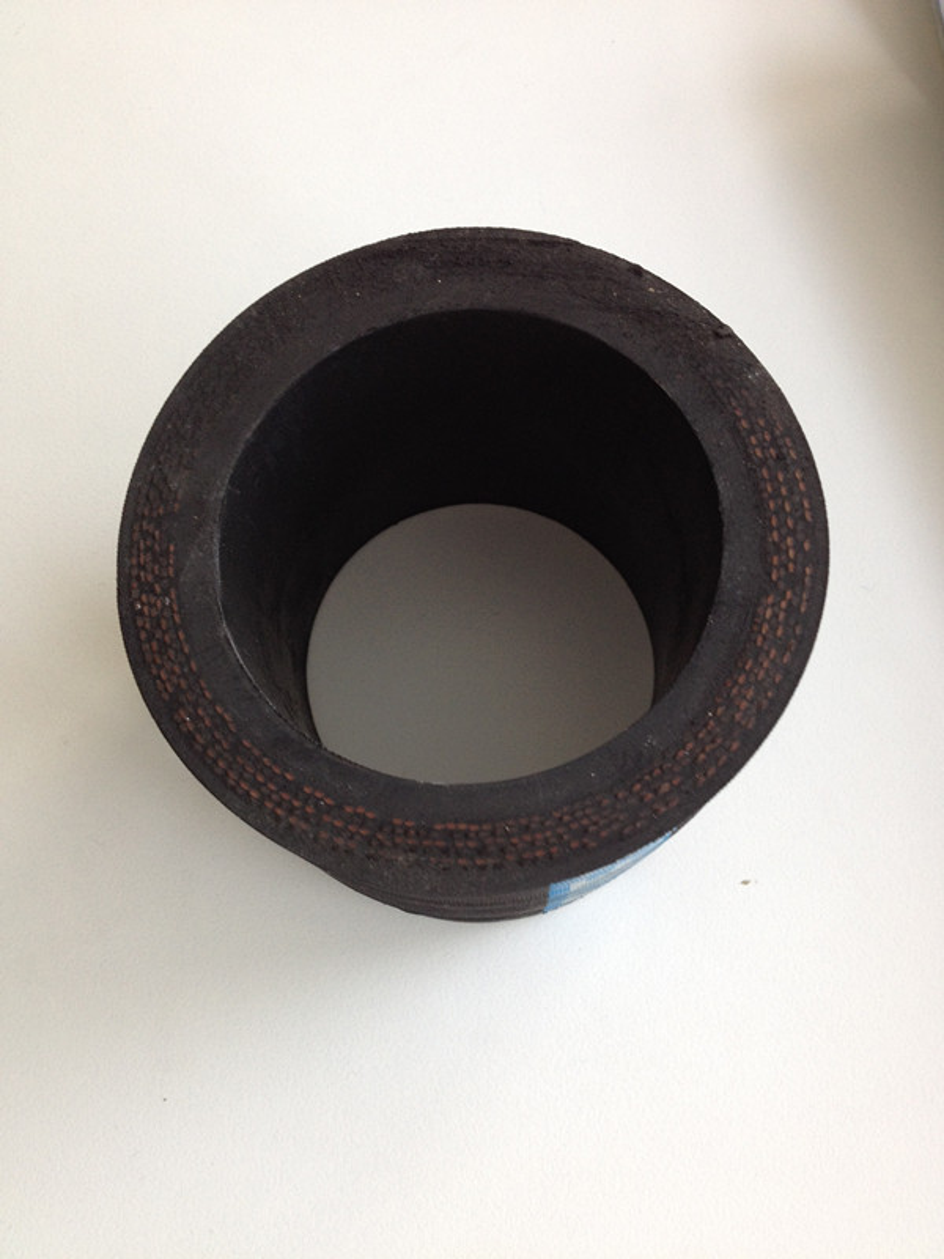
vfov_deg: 52.6
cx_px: 472
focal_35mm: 35
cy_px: 630
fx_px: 1273
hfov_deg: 40.7
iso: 64
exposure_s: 1/20
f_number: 2.4
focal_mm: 4.28
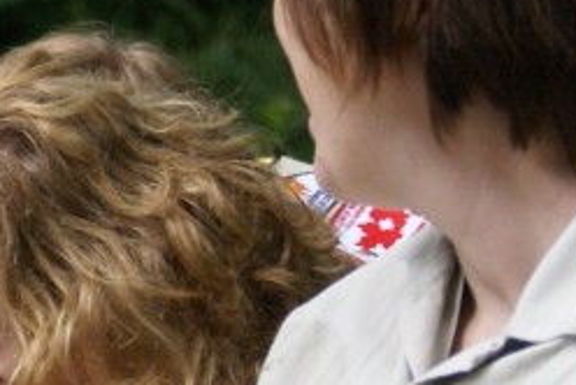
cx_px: 14
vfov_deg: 3.2
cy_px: 407
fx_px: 6952
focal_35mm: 434
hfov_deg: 4.7
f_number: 5.6
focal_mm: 70
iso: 500
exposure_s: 1/250
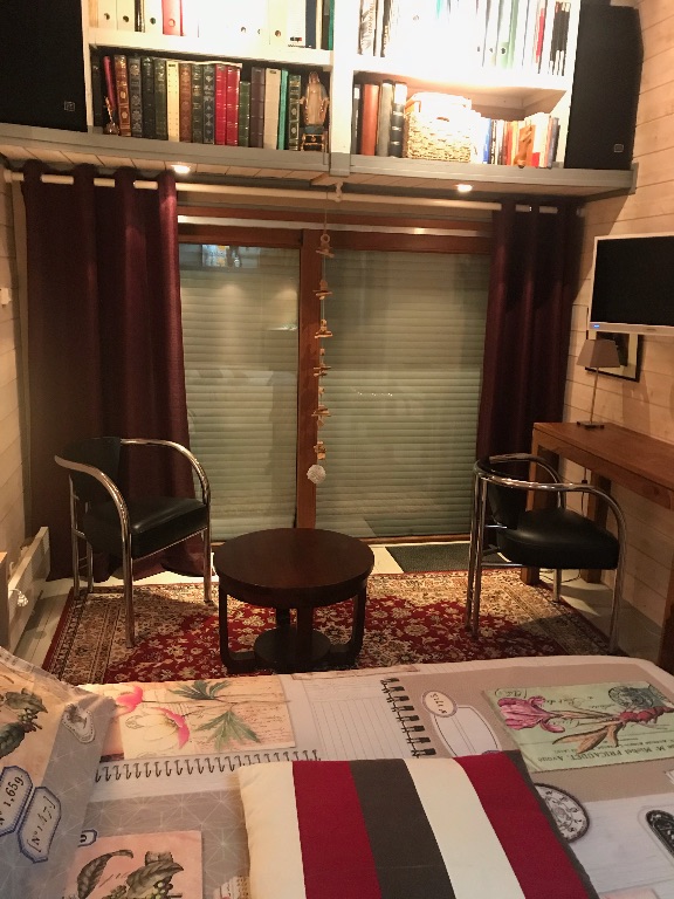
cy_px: 450
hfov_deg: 49.7
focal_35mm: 28
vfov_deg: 63.4
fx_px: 727
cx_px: 337
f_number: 1.8
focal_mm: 3.99
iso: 100
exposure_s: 1/8
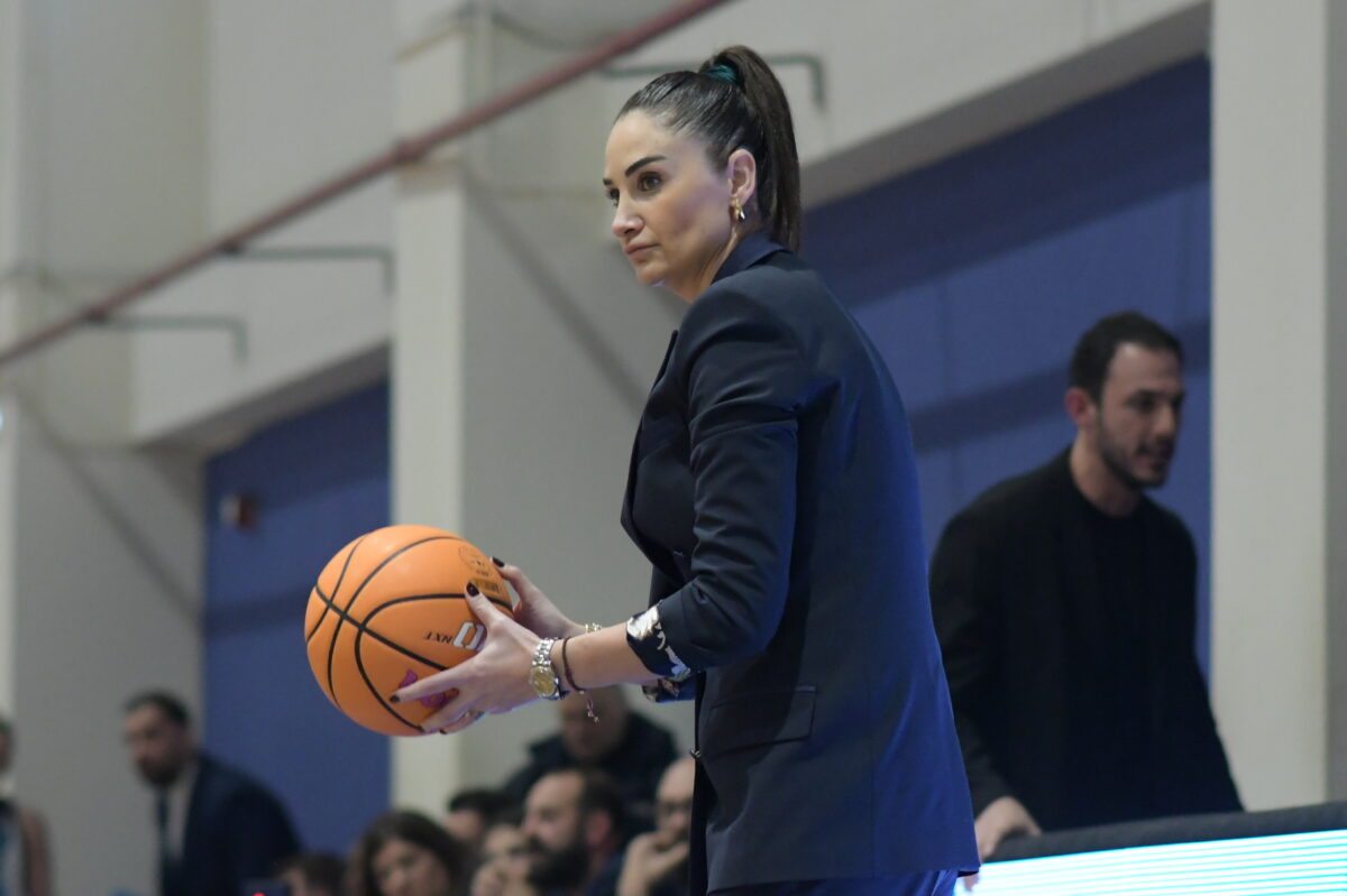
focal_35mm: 128
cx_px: 674
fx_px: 4768
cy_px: 448
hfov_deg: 16.1
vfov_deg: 10.7
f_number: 2.5
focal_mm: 85
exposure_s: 1/800
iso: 2000
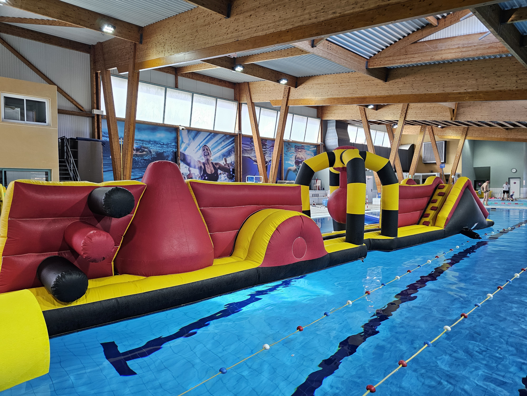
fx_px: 350
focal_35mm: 23
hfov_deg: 73.9
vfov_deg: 58.9
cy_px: 198
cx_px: 264
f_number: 1.7
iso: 160
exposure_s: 1/180
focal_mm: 6.3
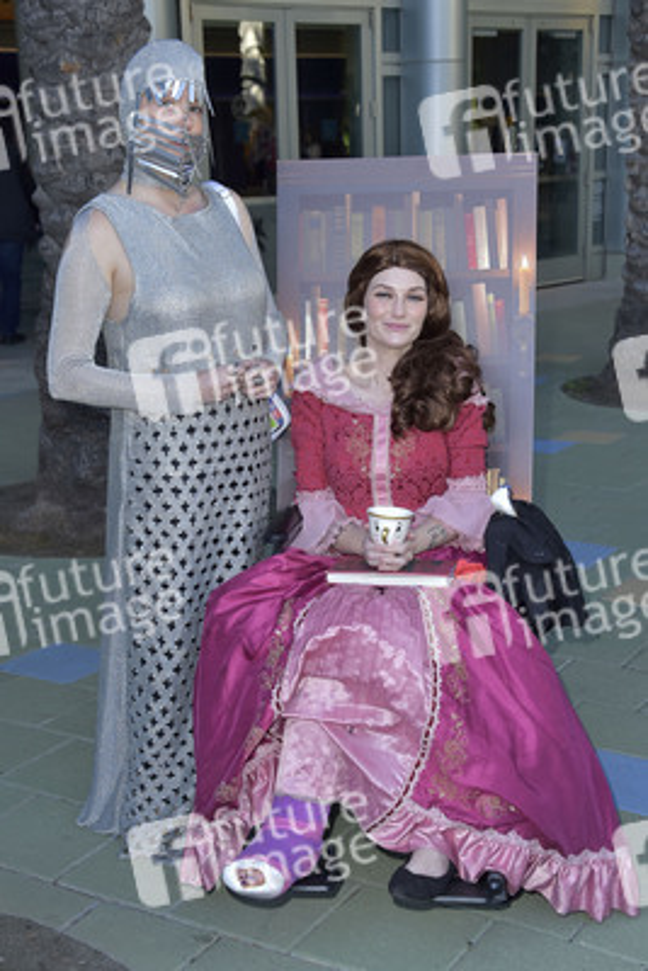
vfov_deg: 43.6
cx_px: 324
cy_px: 486
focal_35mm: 45
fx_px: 1214
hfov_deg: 29.9
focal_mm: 45
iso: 500
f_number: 6.3
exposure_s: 1/250
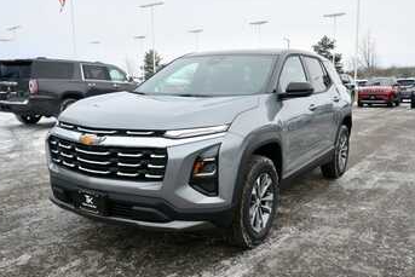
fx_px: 404
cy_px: 157
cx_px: 203
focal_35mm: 35
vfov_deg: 37.8
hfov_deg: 54.4
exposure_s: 1/250
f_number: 6.3
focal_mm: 20
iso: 200
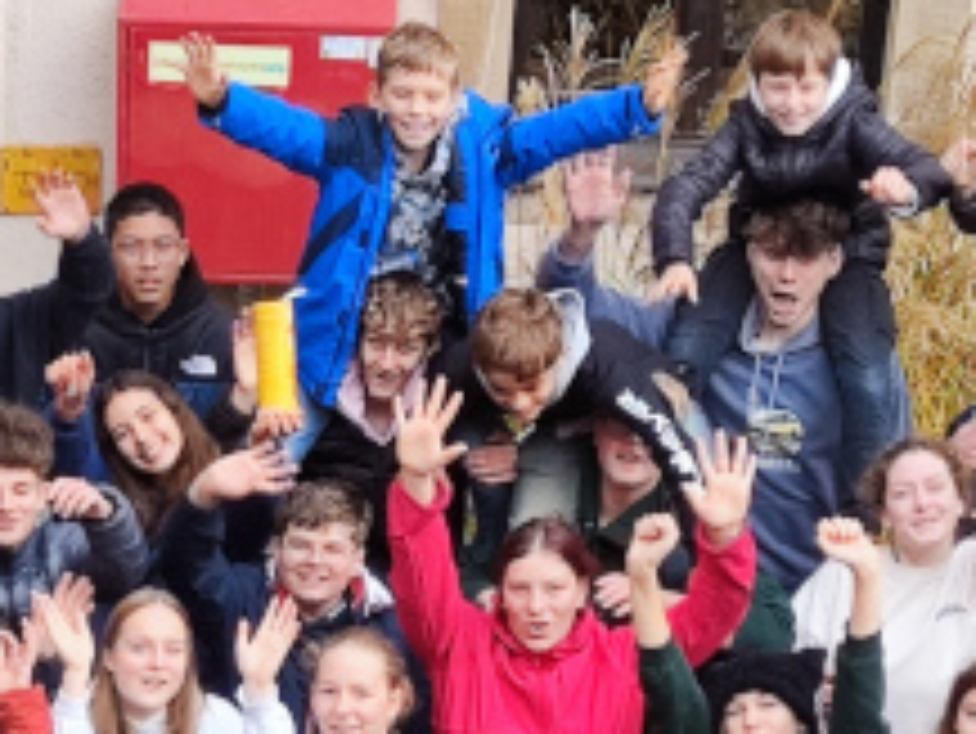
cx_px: 27
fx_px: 3188
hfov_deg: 17.1
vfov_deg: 12.6
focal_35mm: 113
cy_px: 1031
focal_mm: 5.59
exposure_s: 1/157
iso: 50
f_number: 1.88
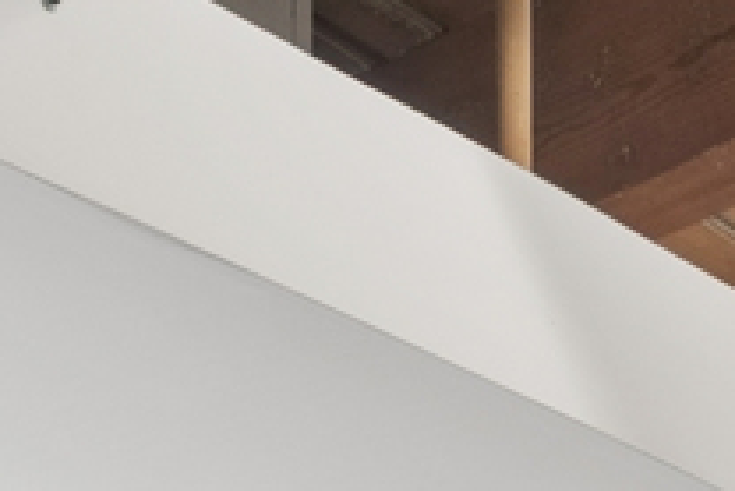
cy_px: 1900
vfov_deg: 7.4
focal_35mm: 140
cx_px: 880
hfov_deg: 14.2
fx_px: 2860
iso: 200
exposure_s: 1/2
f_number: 8
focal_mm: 12
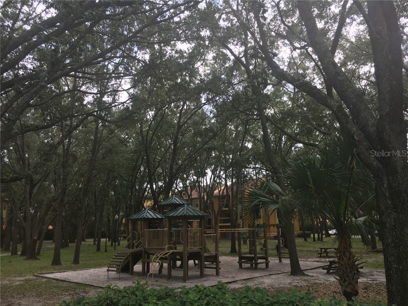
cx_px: 204
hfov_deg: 61.7
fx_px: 342
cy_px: 153
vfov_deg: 48.2
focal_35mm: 29
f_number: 2.2
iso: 25
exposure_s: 1/359
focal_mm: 4.15
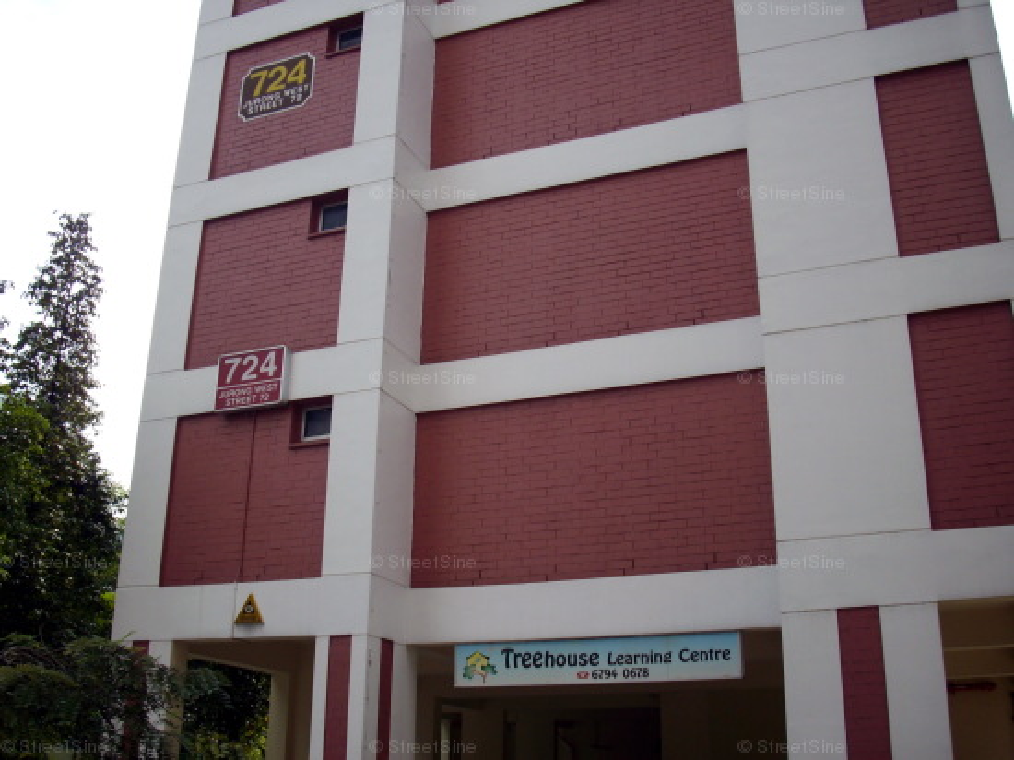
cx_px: 507
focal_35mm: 37
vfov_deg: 38.6
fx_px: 1083
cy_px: 380
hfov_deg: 50.2
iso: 80
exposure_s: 1/250
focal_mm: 6.2
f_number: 5.6
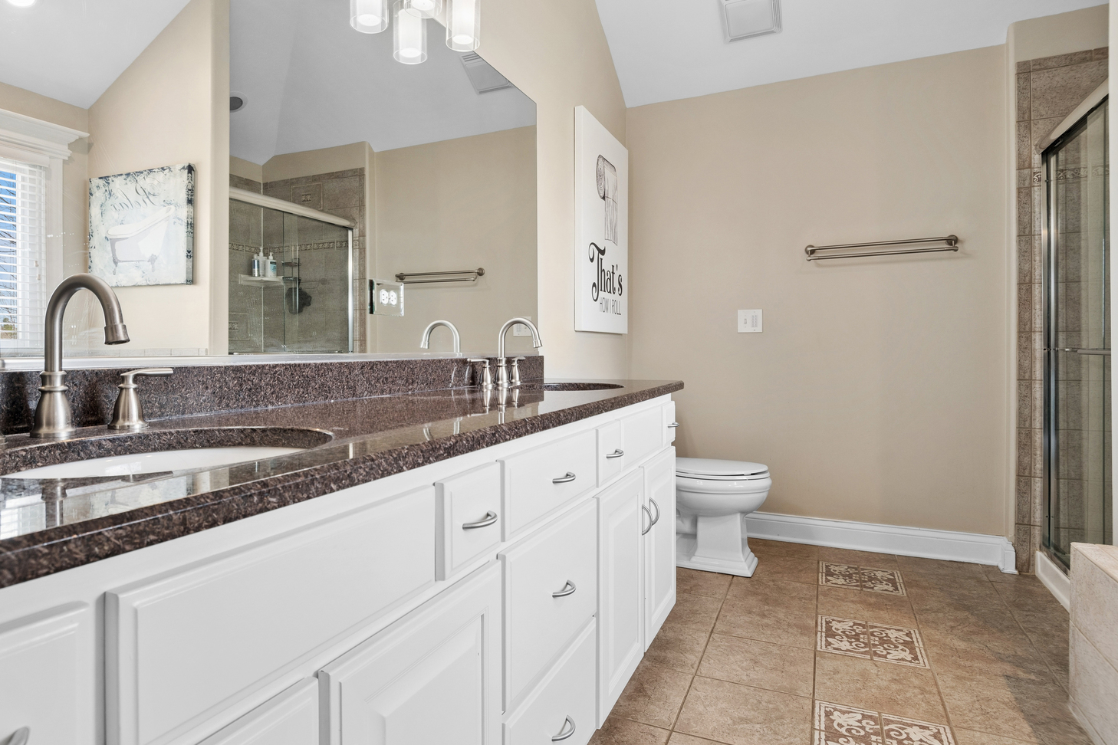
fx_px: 621
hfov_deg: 83.7
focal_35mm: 20
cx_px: 504
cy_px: 359
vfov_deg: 61.9
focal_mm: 12
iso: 320
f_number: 8
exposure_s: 1/20
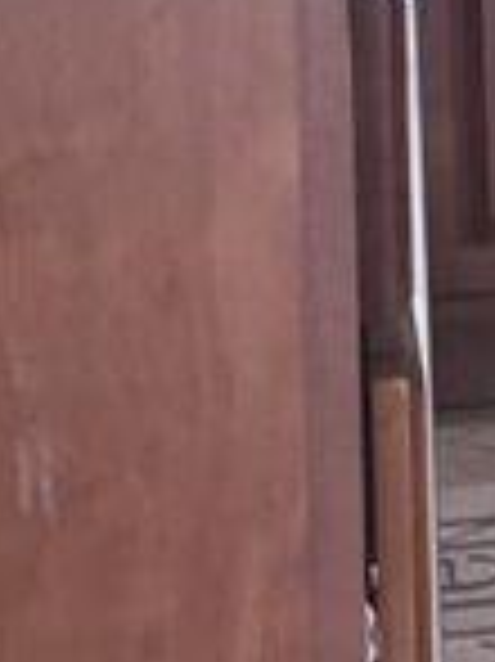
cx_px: 1548
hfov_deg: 6.6
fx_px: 3857
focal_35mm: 202
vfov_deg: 9.5
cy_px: -383
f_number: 2.2
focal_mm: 4.15
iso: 64
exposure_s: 1/30
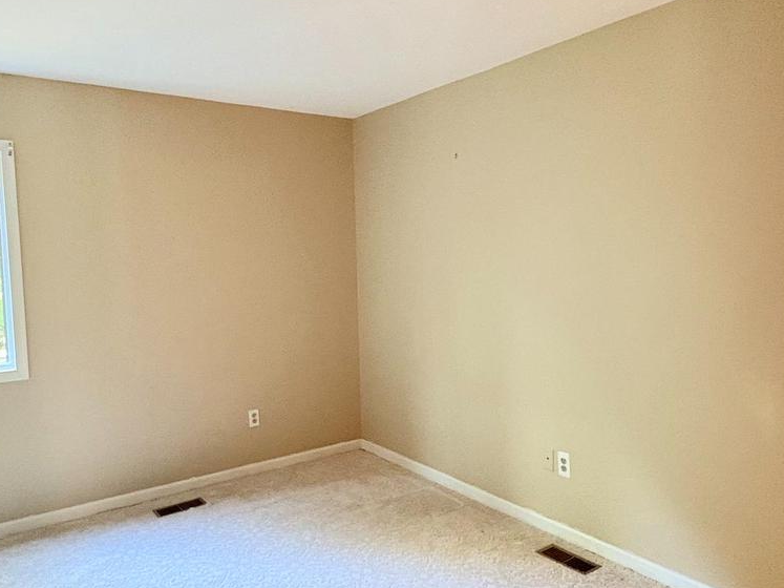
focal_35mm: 27
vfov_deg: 51.3
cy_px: 300
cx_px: 389
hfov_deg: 65.3
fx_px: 611
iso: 640
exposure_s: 1/40
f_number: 2.2
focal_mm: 2.22
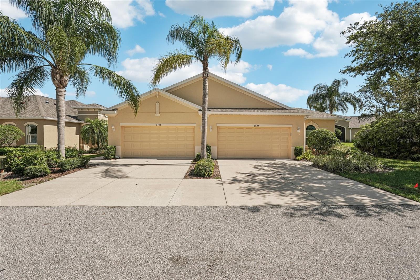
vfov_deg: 73.7
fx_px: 187
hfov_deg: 96.7
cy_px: 140
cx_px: 210
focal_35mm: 16
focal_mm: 16
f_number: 8
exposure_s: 1/1600
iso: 400
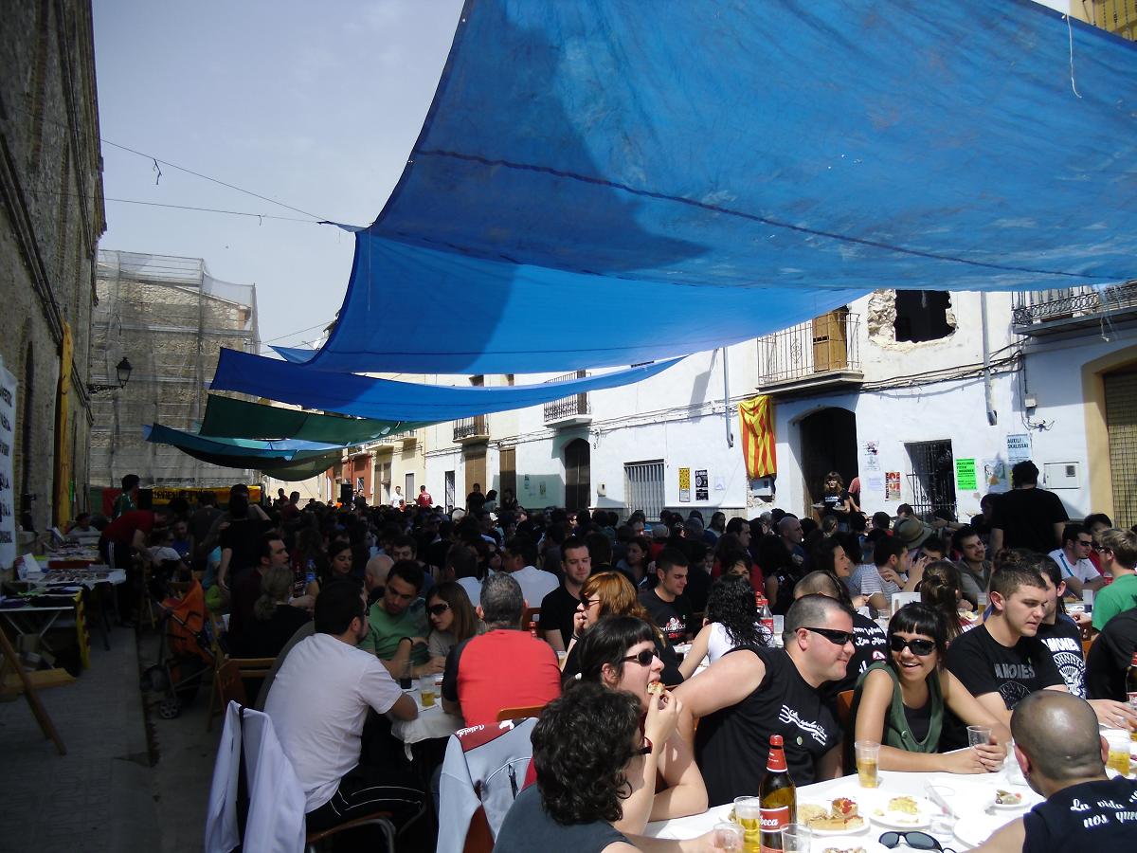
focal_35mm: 27
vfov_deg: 51.4
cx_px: 568
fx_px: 887
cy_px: 426
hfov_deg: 65.3
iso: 64
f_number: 8
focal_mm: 4.9
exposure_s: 1/125
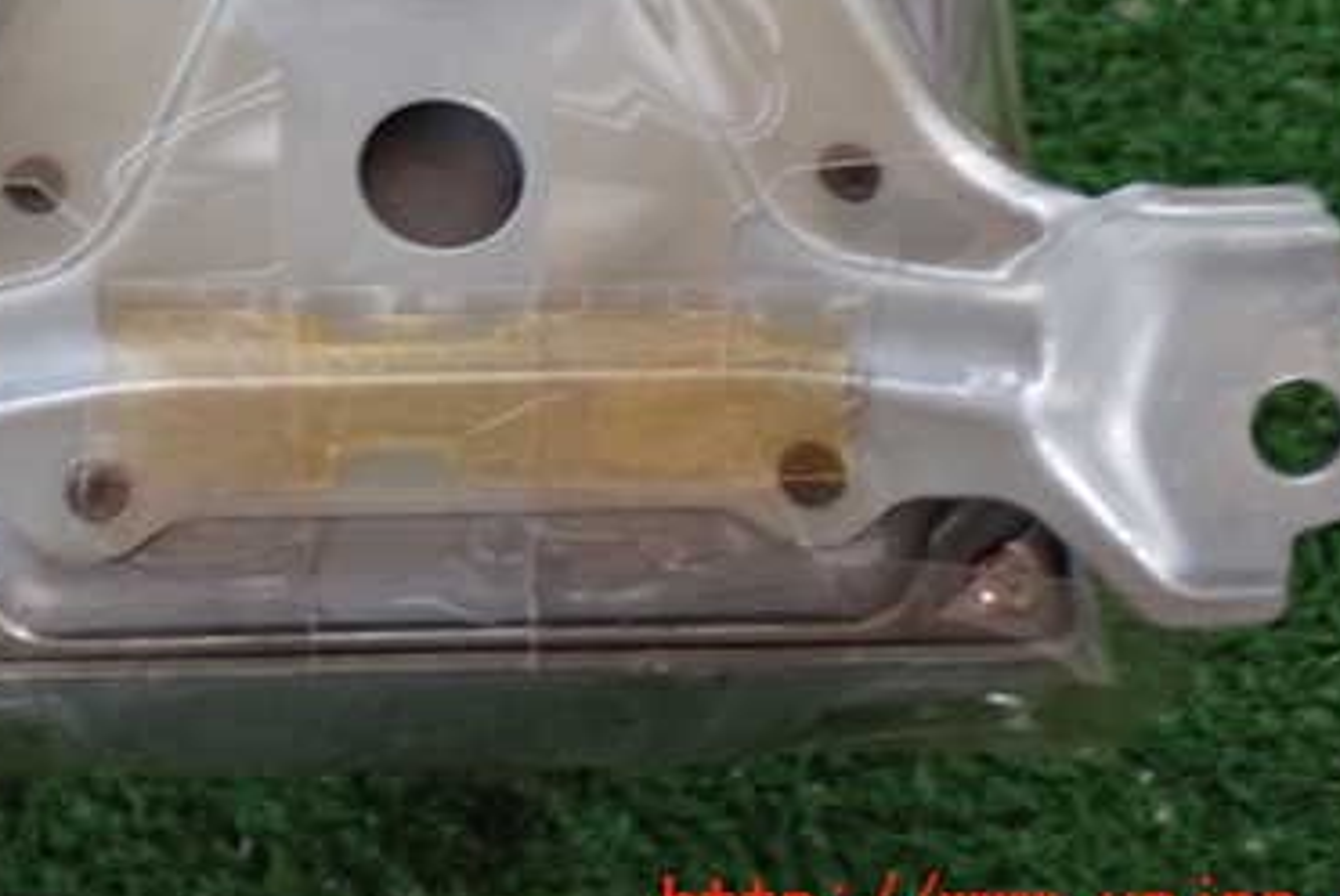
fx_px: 2943
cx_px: 394
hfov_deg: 25.4
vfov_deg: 17.1
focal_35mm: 79
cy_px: 145
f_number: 3.1
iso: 500
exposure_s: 1/50
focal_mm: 8.4
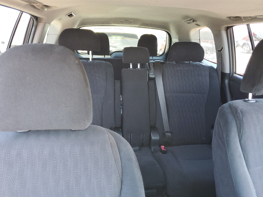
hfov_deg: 67.3
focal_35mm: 26
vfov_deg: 53.1
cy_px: 98
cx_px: 132
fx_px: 198
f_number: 1.5
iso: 141
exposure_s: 1/60.2
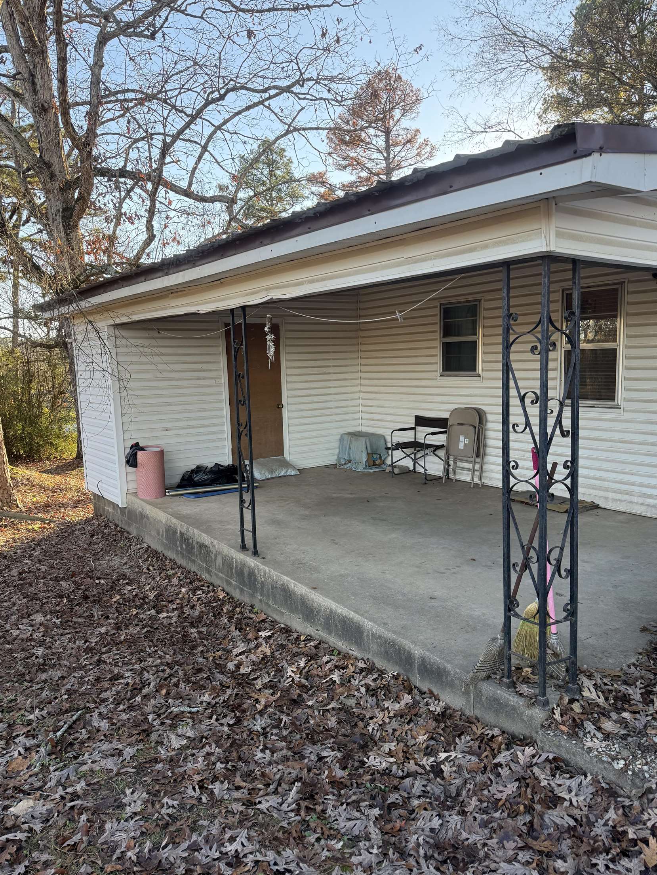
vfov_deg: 69.4
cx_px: 330
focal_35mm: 25
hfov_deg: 54.9
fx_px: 633
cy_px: 445
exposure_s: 1/433
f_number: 1.78
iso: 100
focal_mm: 6.76
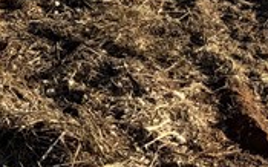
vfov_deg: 7.4
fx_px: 1087
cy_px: -386
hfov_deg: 11.8
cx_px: -351
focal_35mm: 149
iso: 80
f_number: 1.78
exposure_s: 1/3597
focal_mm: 6.76
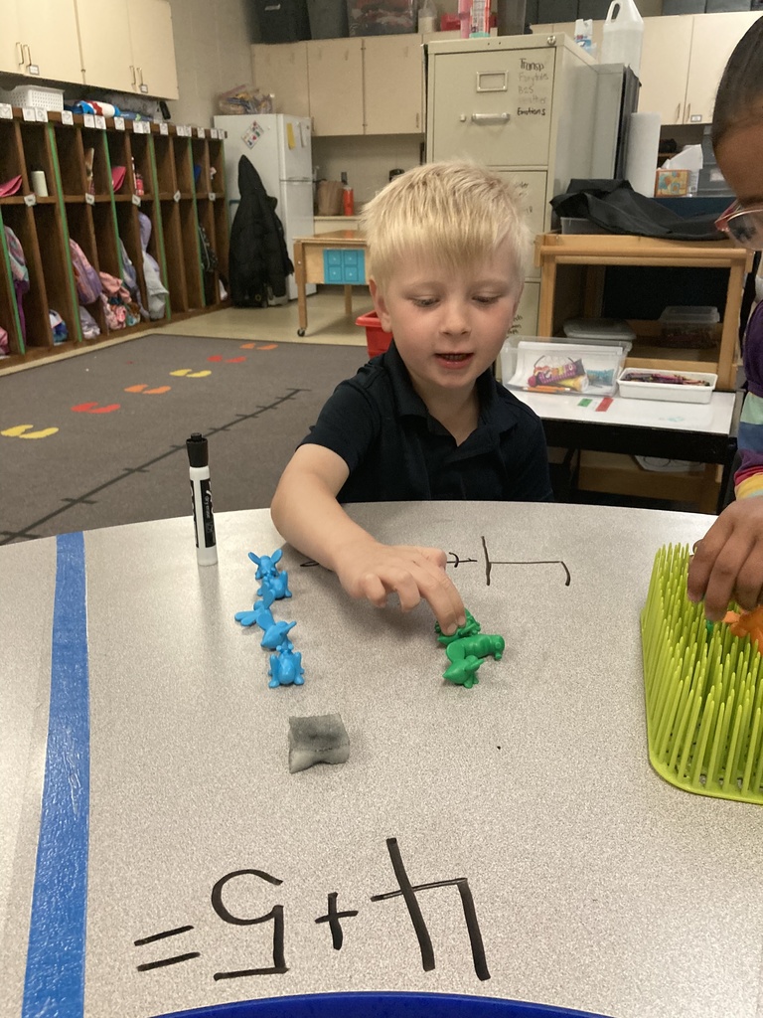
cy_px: 509
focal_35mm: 28
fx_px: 823
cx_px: 382
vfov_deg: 63.4
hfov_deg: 49.7
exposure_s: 1/40
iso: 250
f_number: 1.8
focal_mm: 3.99
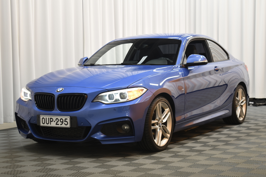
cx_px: 133
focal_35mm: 72
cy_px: 88
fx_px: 532
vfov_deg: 18.9
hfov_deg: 28.1
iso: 200
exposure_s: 1/3
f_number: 5.3
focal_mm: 48
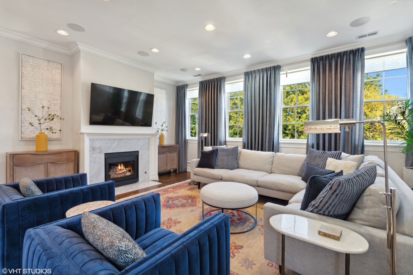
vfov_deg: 73.7
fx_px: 184
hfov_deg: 96.7
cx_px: 206
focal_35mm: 16
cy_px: 138
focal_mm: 16
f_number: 7.1
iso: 320
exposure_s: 1/30
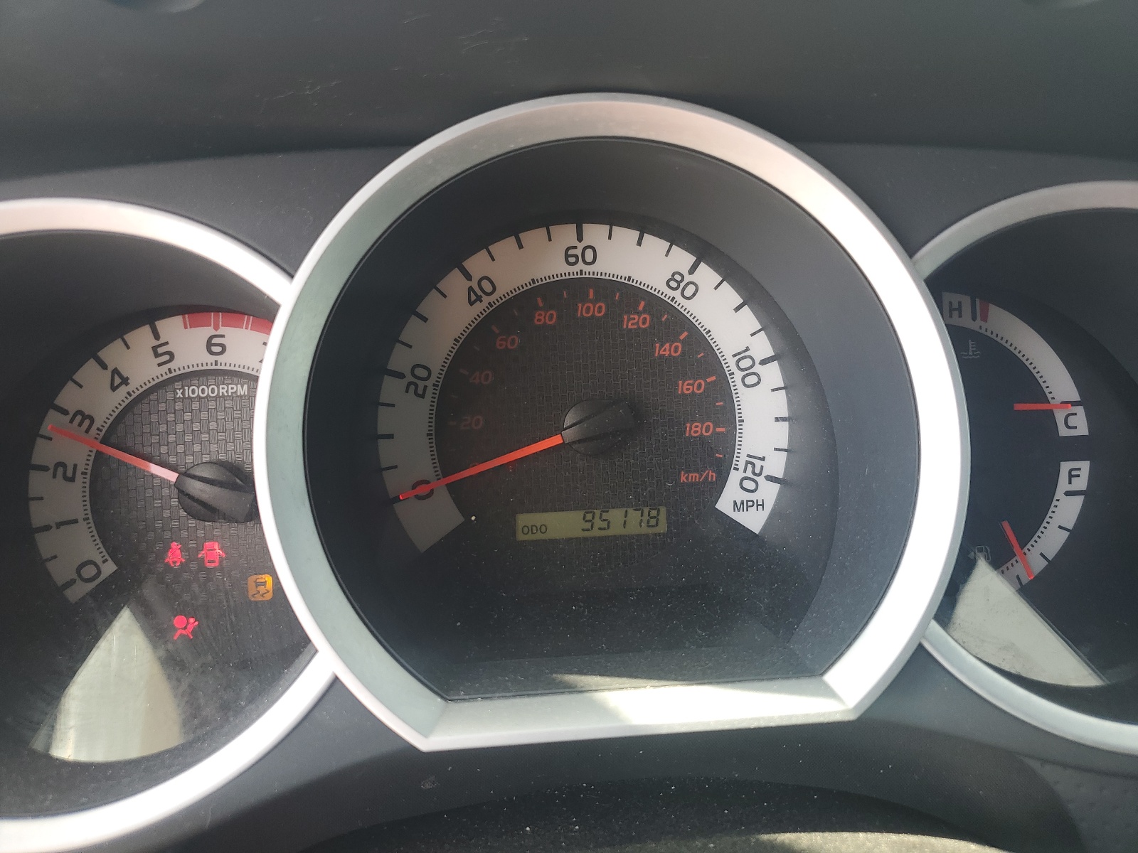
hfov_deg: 67.3
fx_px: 855
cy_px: 426
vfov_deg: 53.1
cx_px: 569
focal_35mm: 26
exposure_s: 1/164
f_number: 1.5
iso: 50
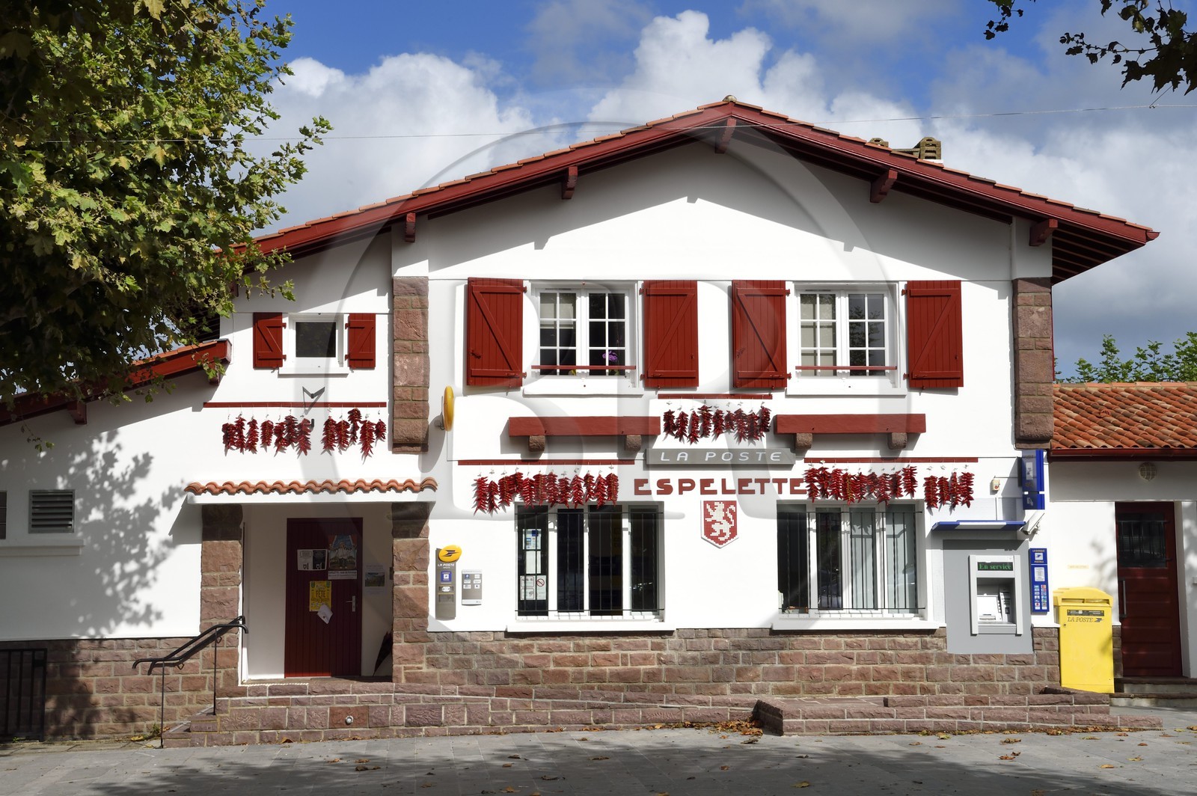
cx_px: 598
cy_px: 398
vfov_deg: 23.3
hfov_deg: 34.5
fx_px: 1927
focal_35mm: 58
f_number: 20
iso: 200
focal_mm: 58
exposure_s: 1/250
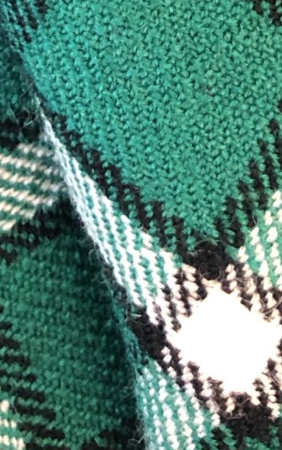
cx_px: 127
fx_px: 1609
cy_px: -397
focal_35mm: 131
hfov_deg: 10.0
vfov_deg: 13.9
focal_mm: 3.99
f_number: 1.8
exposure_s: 1/13
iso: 100
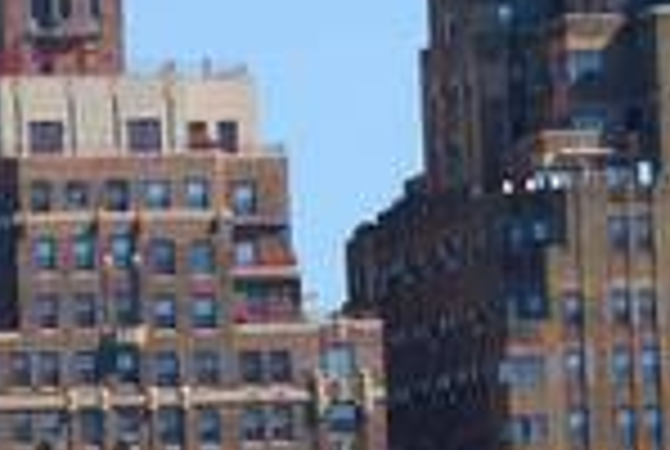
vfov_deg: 1.5
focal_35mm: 915
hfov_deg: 2.2
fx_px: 17063
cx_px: 814
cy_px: -50
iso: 100
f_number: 5.6
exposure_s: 1/320
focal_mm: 130
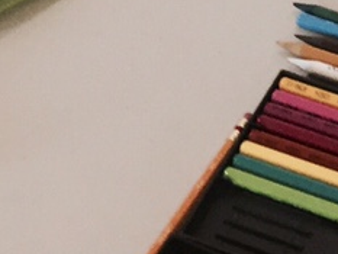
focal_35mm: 159
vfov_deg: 8.7
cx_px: 522
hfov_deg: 11.8
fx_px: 1553
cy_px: -292
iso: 125
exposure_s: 1/30
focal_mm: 4.15
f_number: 2.2
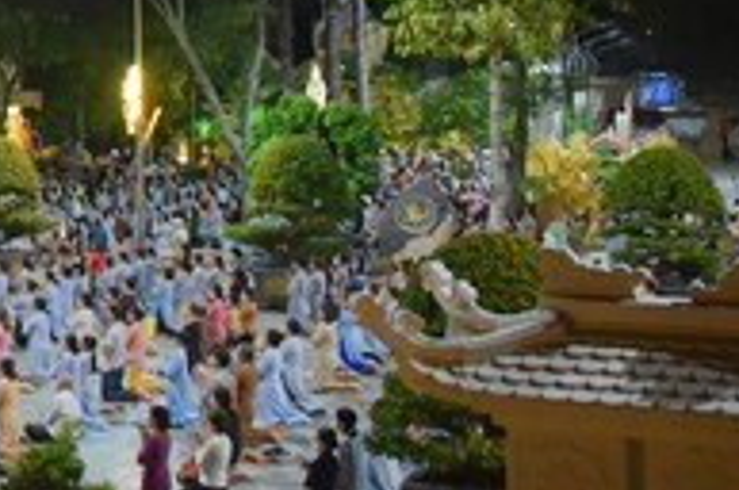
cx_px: -387
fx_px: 1660
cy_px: 6
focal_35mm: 81
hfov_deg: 21.0
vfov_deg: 16.5
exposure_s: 1/60
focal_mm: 24
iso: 2500
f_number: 4
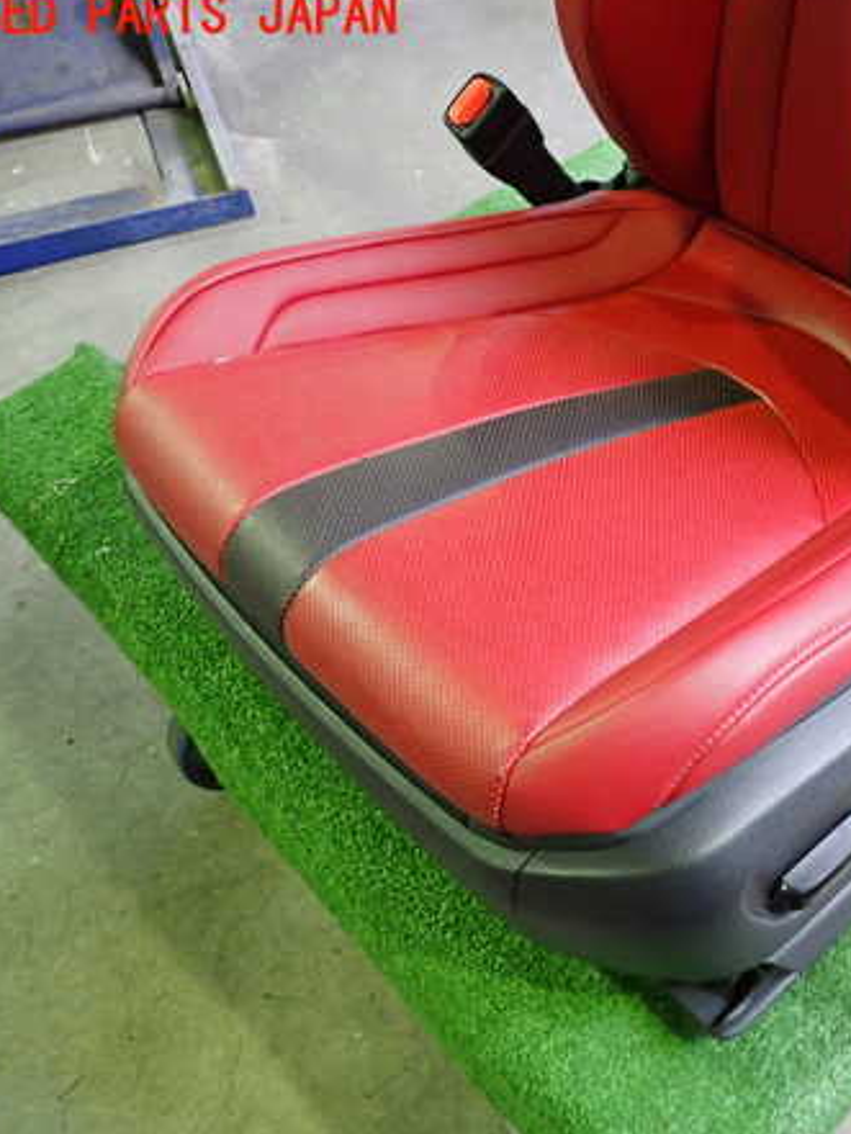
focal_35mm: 34
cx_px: 702
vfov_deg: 53.9
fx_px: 1114
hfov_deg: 39.8
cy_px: 563
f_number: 2
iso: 500
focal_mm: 4.5
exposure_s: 1/30
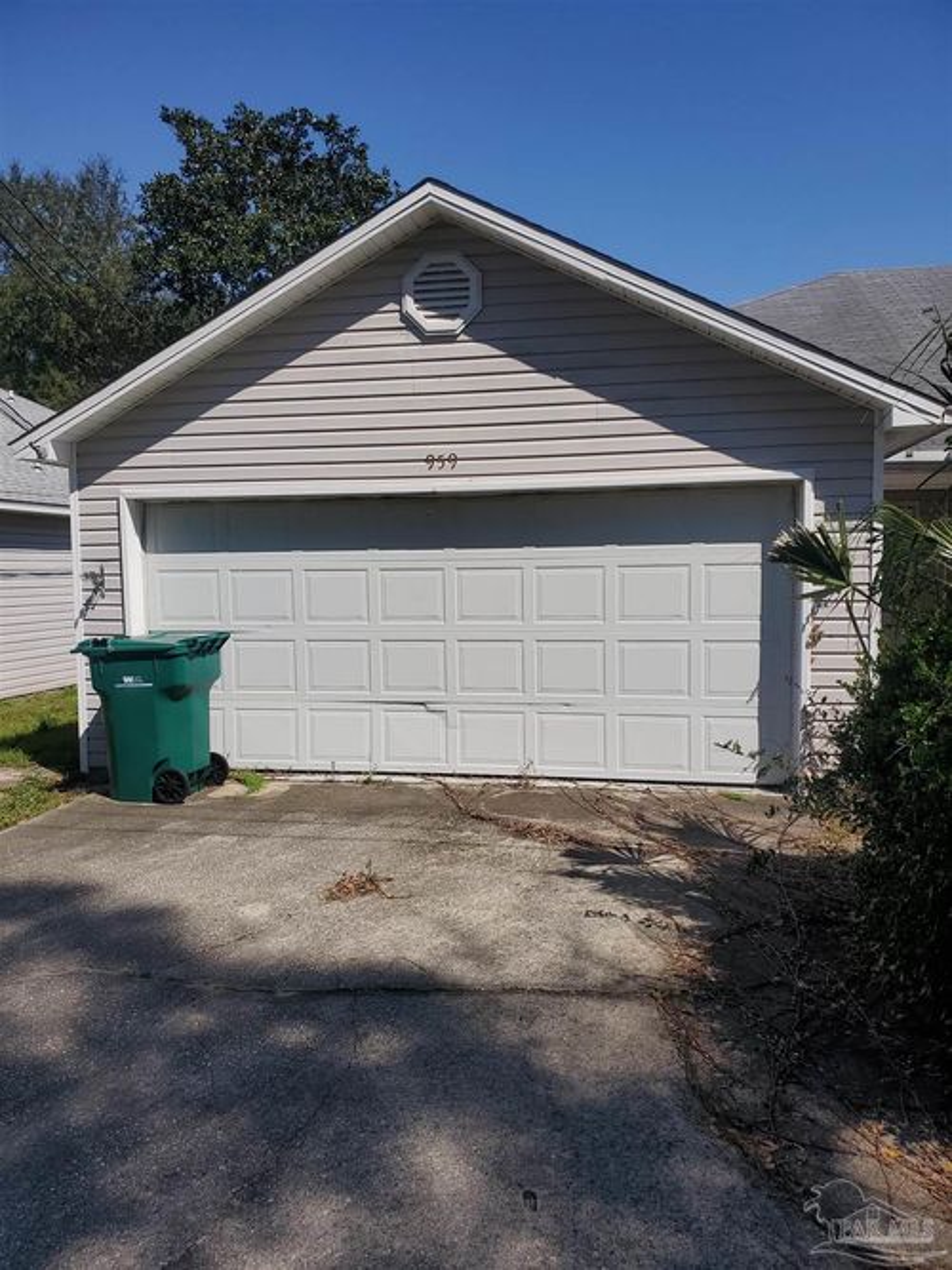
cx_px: 476
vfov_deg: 67.3
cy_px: 635
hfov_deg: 53.0
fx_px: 954
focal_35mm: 26
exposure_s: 1/2742
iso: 50
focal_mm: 4.3
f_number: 2.4
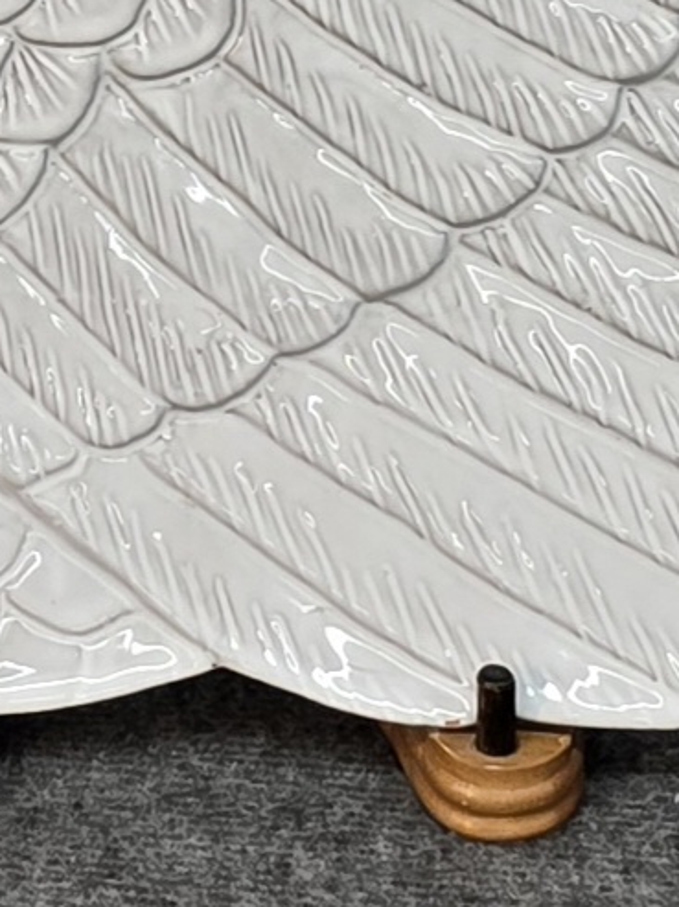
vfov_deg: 12.1
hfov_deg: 9.4
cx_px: 232
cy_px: -276
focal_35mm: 158
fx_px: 4138
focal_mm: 6.3
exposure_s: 1/120
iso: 125
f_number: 1.7
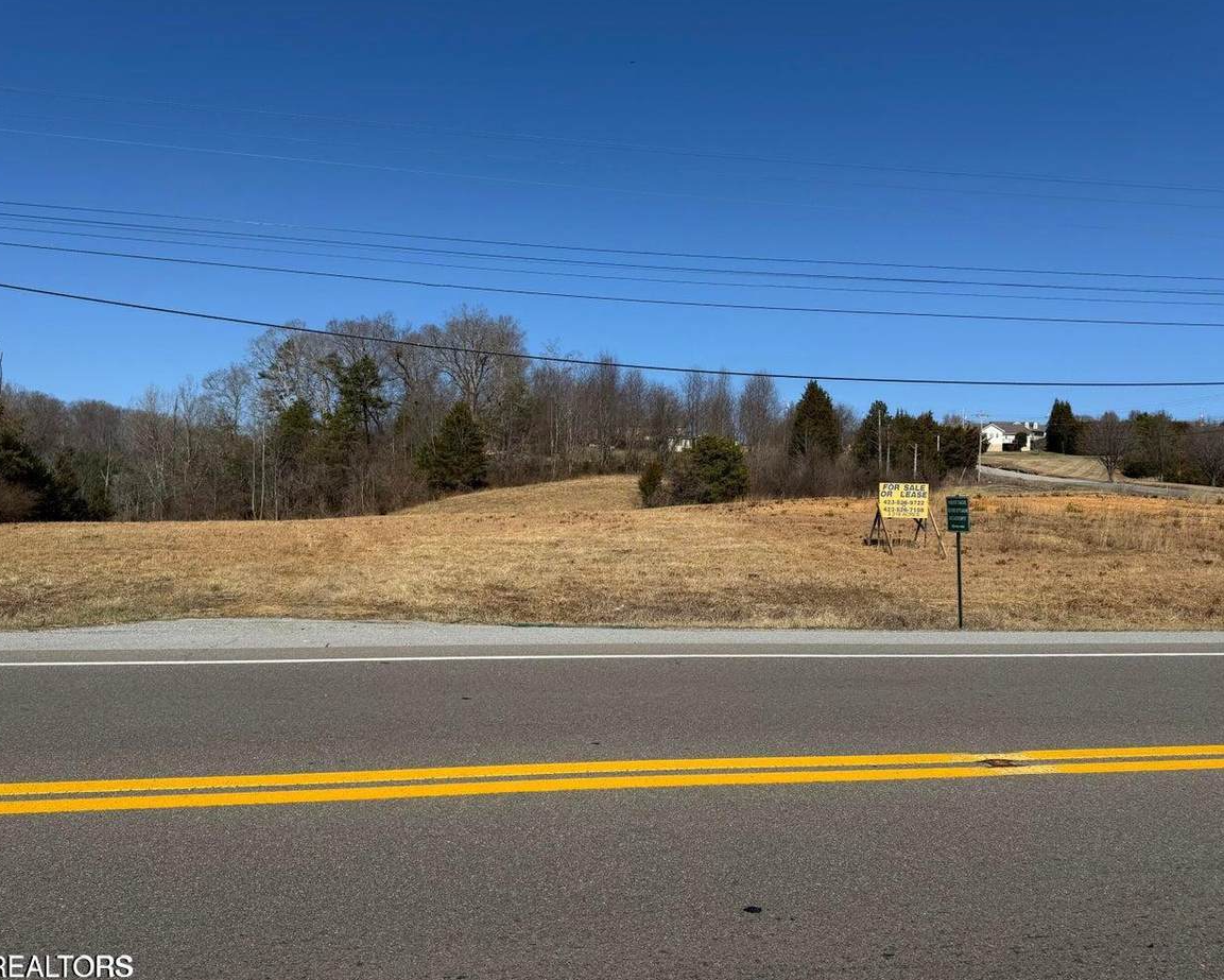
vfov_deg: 54.9
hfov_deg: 66.0
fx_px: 942
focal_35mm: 26
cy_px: 503
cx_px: 598
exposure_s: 1/6711
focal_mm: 6.76
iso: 80
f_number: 1.78
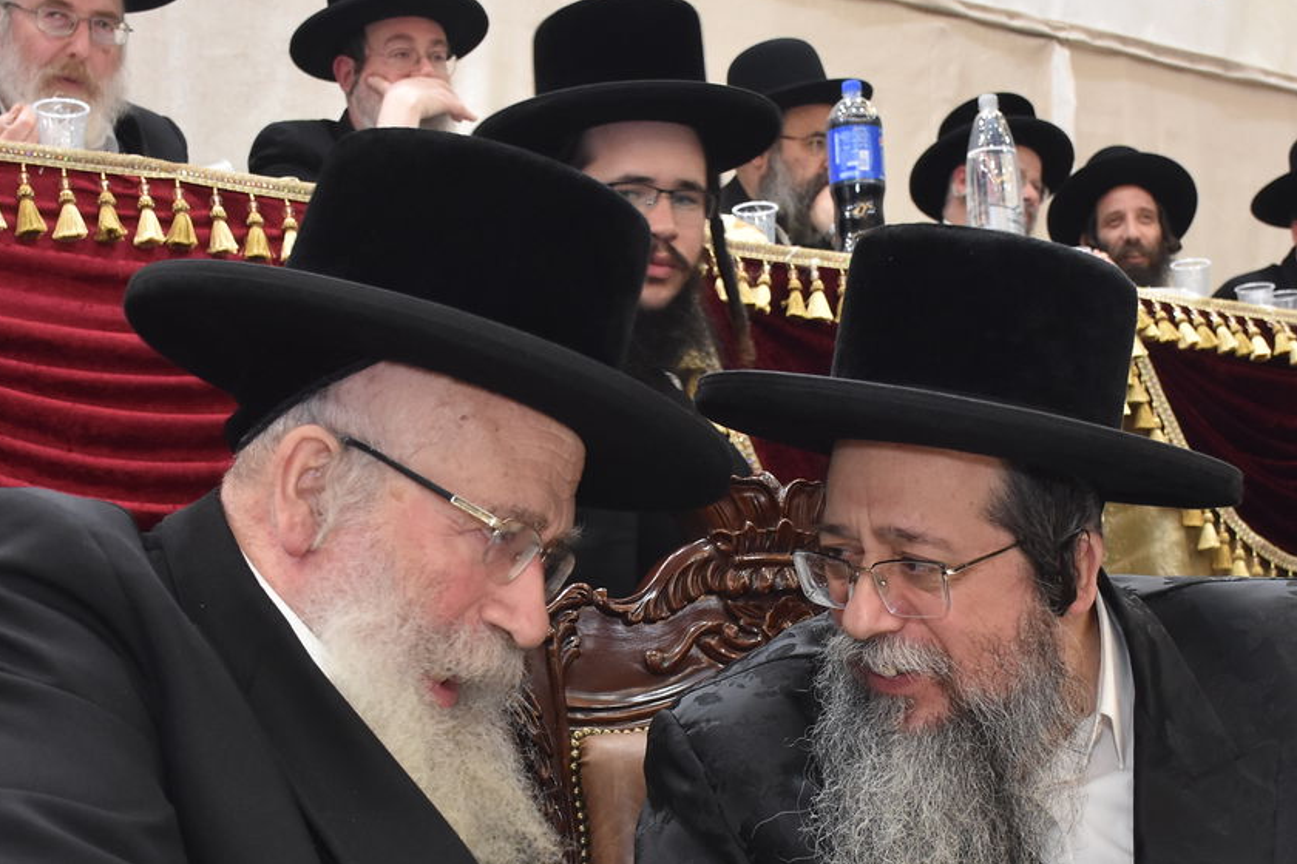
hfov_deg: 30.9
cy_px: 629
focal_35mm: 65
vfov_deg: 20.8
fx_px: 2342
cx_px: 699
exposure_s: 1/80
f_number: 6.3
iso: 1250
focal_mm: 26
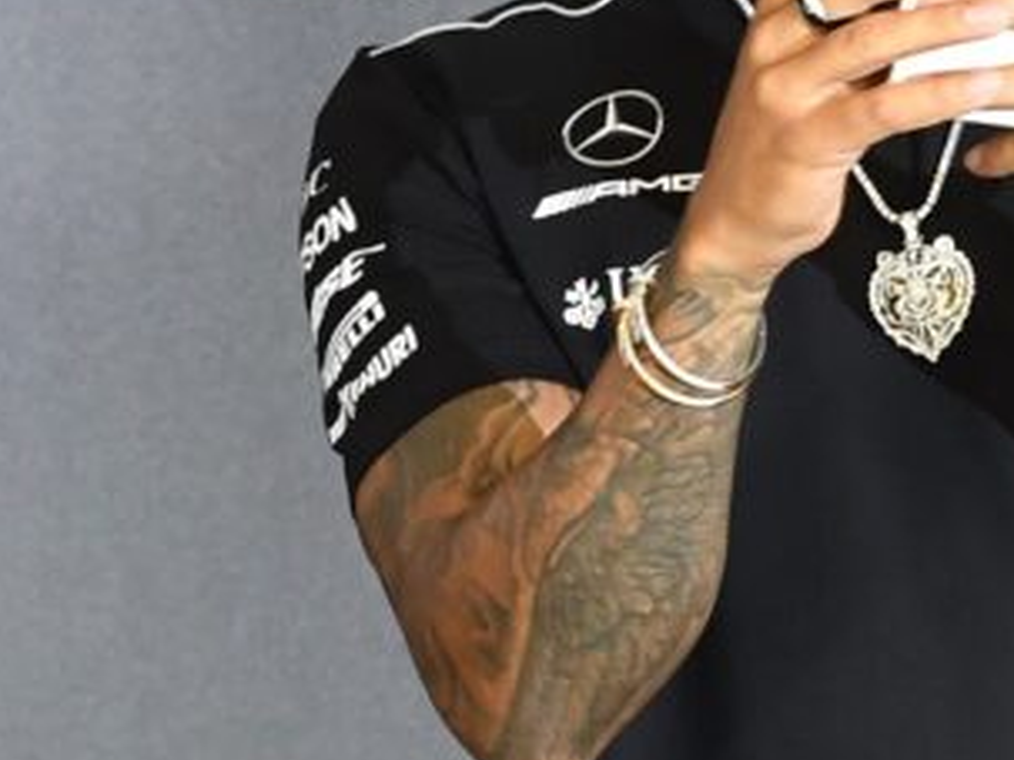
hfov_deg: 4.0
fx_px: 14471
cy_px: 10
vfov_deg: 3.0
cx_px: 1051
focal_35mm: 494
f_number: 4.5
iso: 1000
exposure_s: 1/60
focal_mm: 135
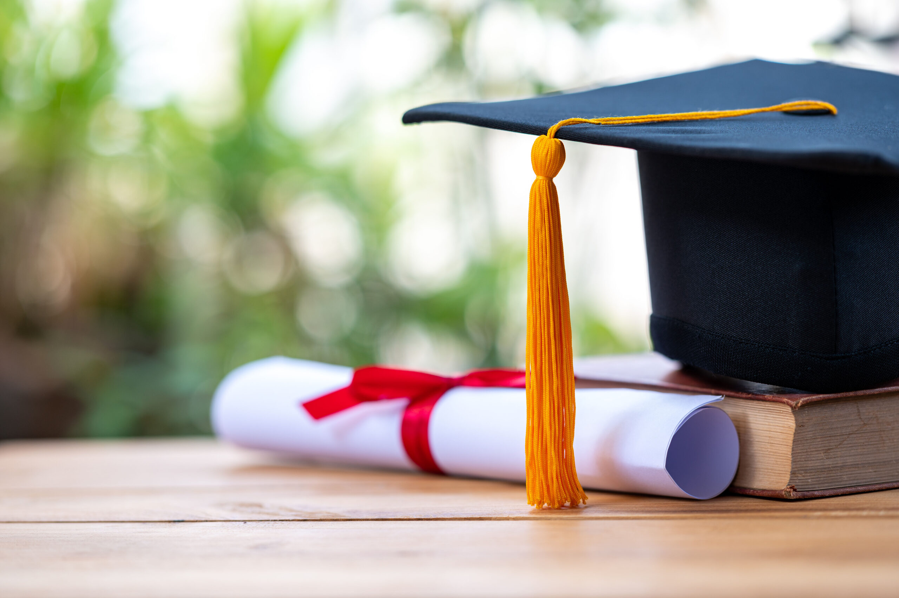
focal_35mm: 105
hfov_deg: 19.5
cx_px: 450
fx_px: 2620
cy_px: 299
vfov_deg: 13.0
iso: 200
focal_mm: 105
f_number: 2.8
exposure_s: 1/200
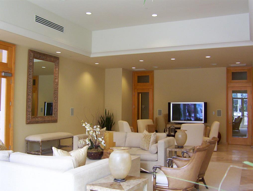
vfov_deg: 39.8
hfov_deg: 51.2
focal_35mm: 36
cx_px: 126
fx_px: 264
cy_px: 96
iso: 100
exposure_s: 1/31.9
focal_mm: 5.54
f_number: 2.76
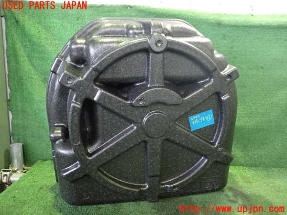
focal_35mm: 30
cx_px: 144
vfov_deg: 46.8
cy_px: 108
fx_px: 249
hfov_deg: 60.0
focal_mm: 5.4
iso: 800
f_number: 2.3
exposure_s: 1/20
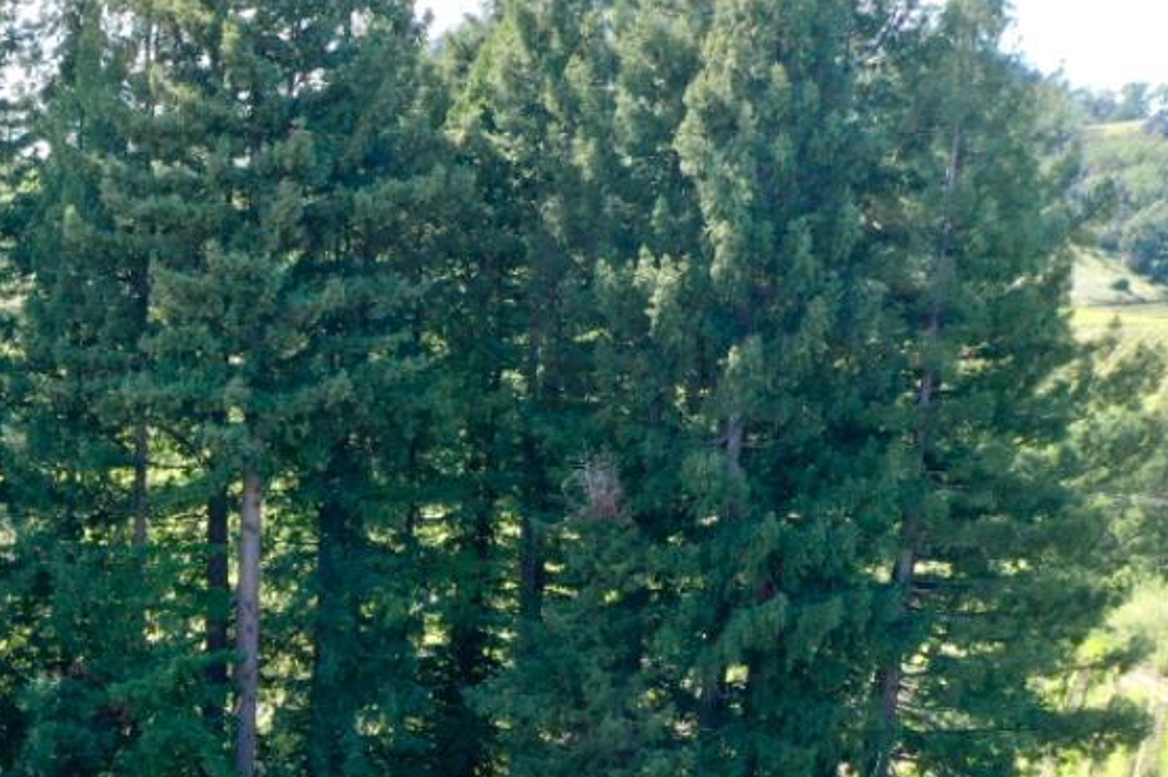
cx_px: -302
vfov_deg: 16.9
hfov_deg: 23.8
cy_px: 1020
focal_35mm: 76
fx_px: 2464
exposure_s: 1/60
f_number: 6.3
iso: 100
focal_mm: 10.26
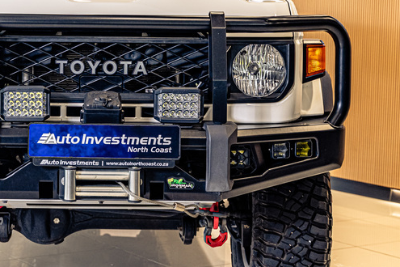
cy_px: 99
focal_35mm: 95
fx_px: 1055
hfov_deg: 21.3
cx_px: 95
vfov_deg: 14.4
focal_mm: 46
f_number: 4
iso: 640
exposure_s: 1/125
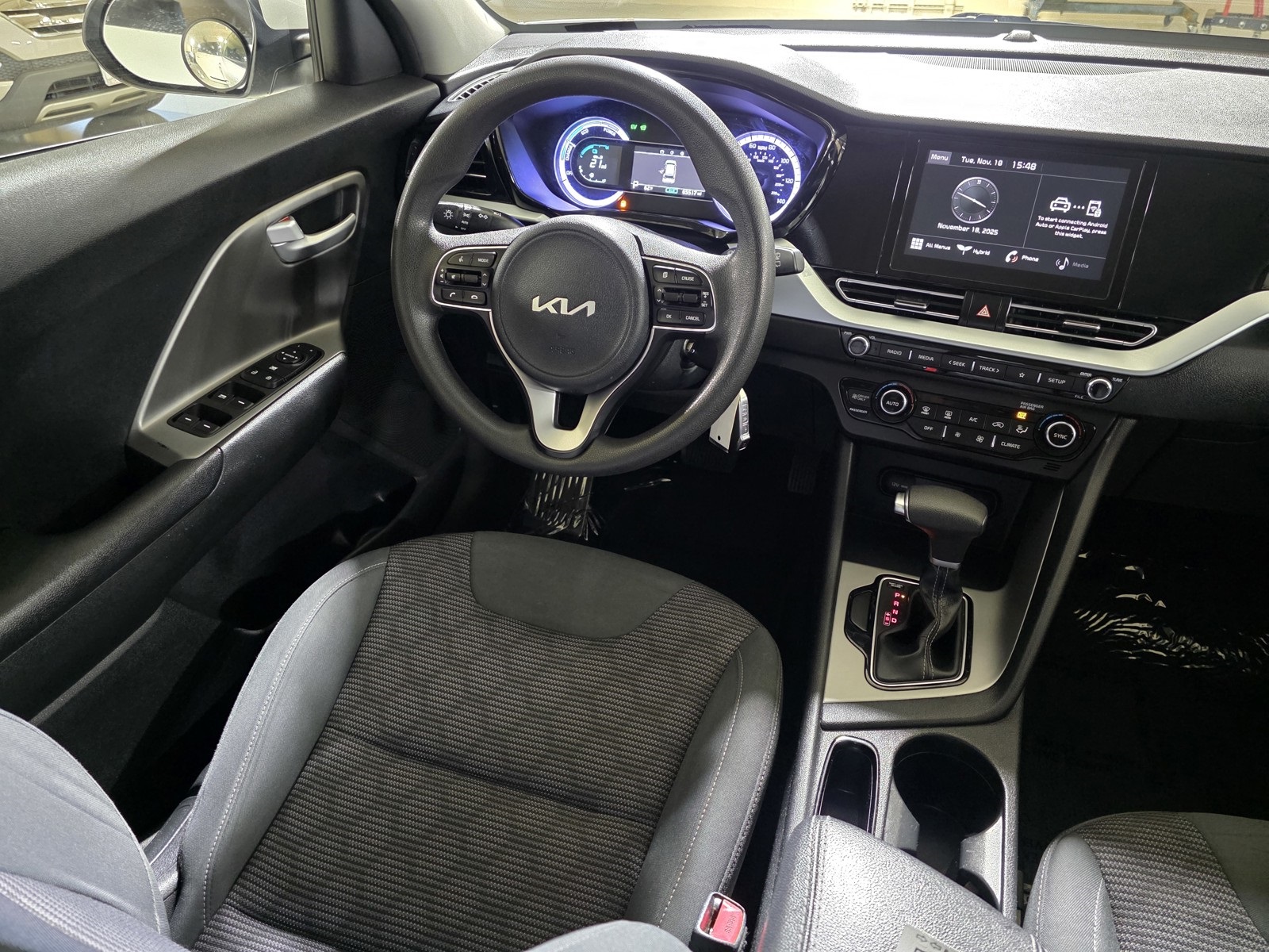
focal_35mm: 23
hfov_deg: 73.9
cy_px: 476
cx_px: 634
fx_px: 843
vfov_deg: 58.9
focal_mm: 6.3
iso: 1250
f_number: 1.7
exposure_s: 1/40.1
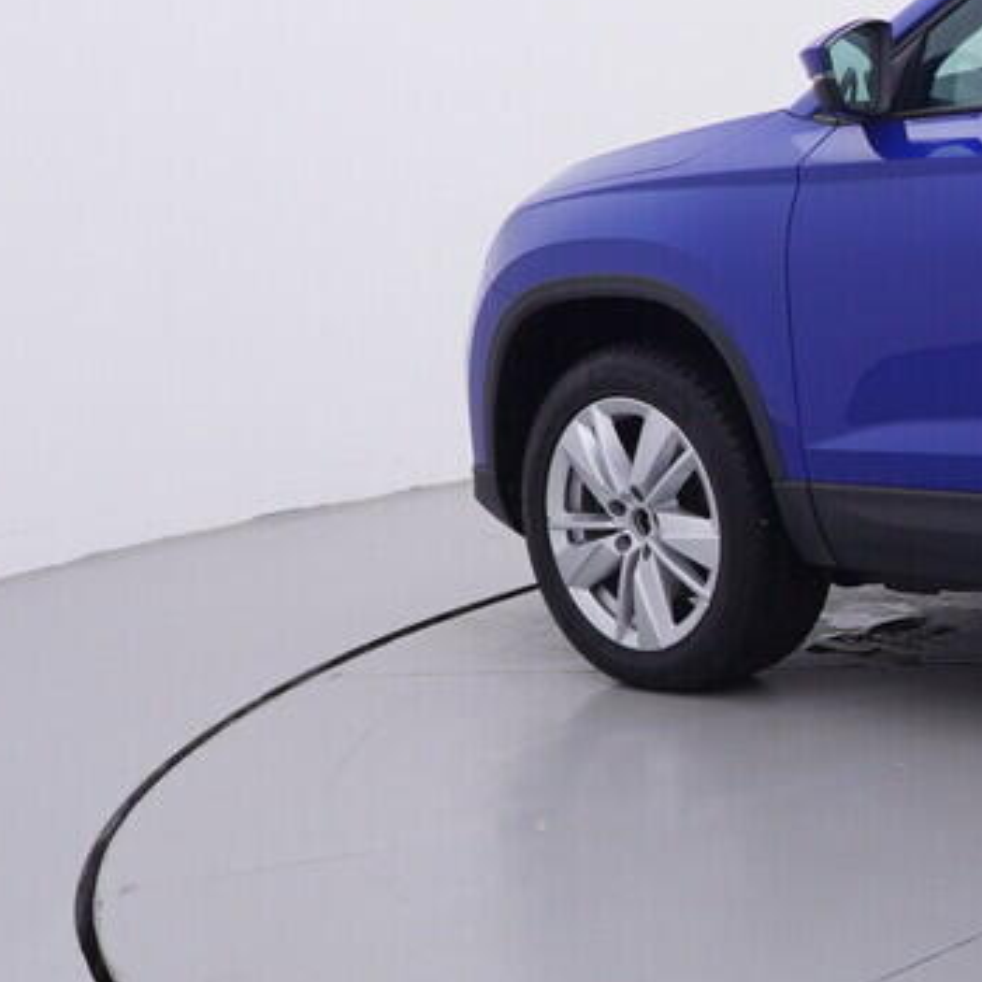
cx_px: 1622
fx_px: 2527
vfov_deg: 21.9
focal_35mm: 79
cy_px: 317
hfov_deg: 18.5
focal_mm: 15
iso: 200
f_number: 5
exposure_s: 1/80
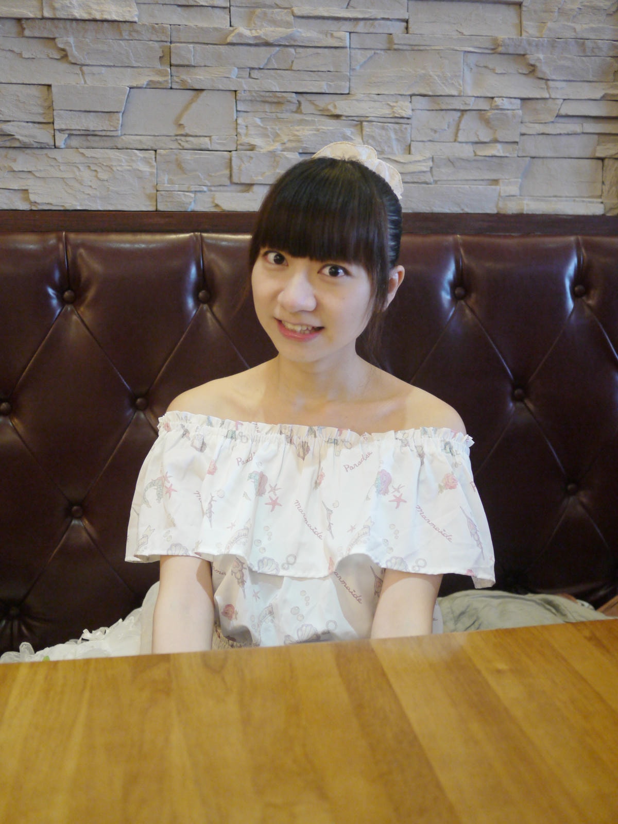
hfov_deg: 36.0
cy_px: 412
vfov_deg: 46.8
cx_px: 309
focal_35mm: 40
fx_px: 952
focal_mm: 20
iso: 640
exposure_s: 1/60
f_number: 1.7
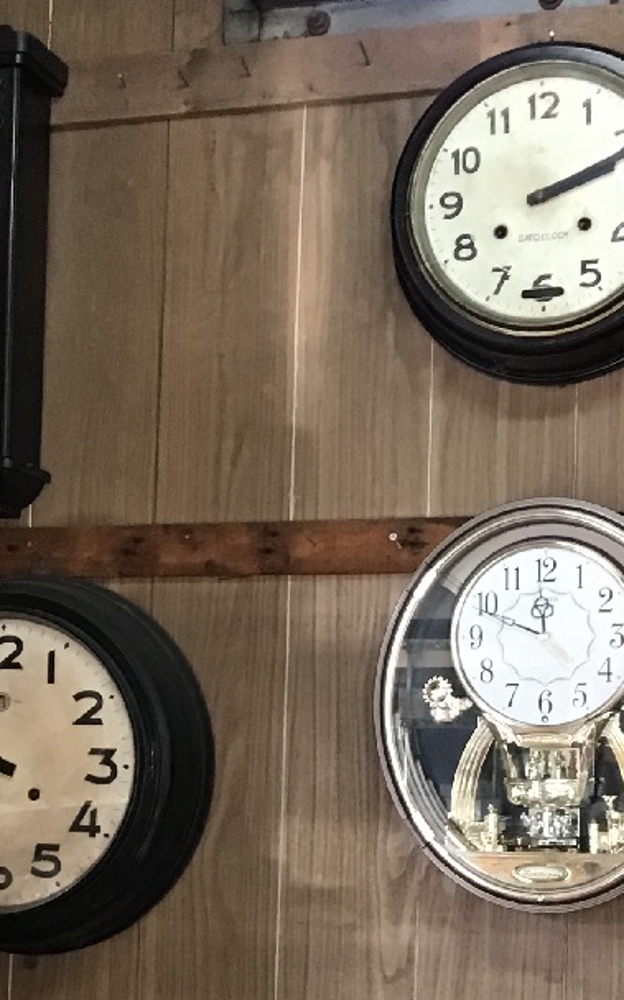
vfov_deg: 38.7
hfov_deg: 24.8
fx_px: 1416
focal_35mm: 52
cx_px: 260
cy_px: 616
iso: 125
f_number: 2.4
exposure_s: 1/30
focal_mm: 3.3
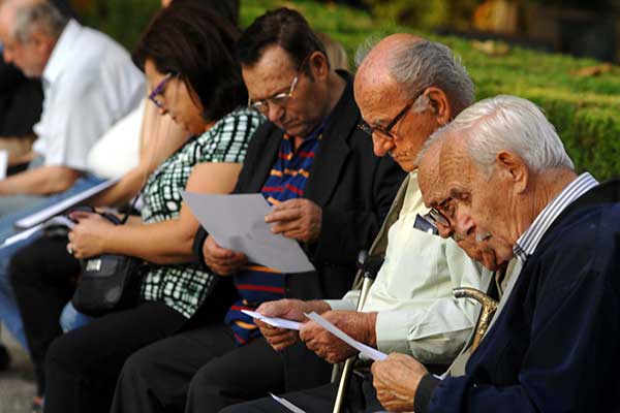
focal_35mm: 262
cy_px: 206
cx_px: 310
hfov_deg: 7.8
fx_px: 4520
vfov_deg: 5.2
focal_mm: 175
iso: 100
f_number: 4.8
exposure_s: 1/80
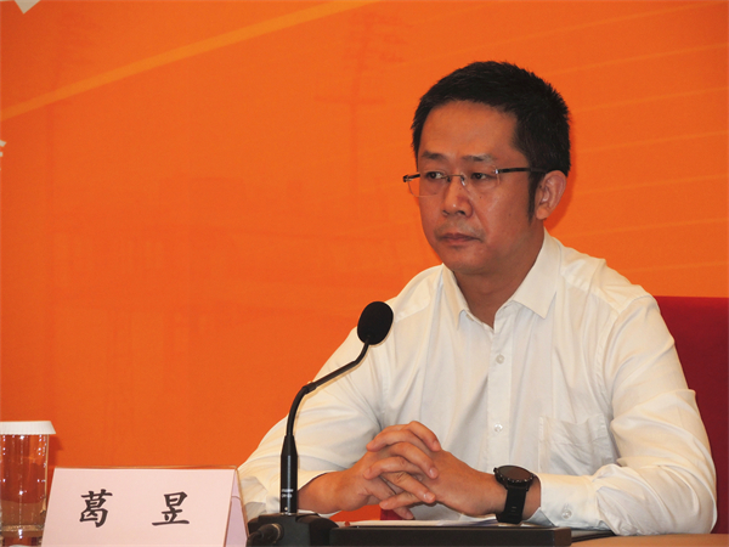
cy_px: 274
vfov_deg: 8.5
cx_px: 364
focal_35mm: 175
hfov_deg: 11.3
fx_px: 3685
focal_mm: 37.4
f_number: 4
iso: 450
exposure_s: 1/125
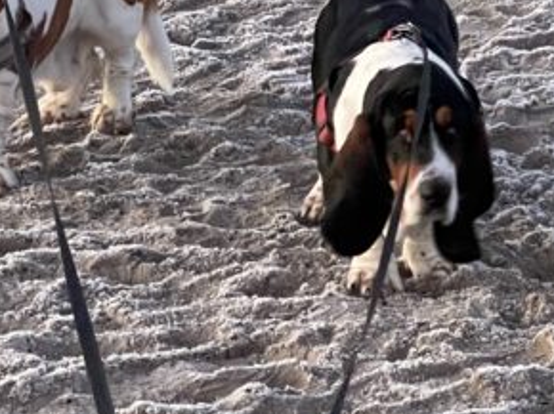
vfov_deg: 6.6
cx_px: 330
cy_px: 76
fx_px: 3614
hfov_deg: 8.8
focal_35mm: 226
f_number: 2.2
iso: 800
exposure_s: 1/51
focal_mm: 7.5
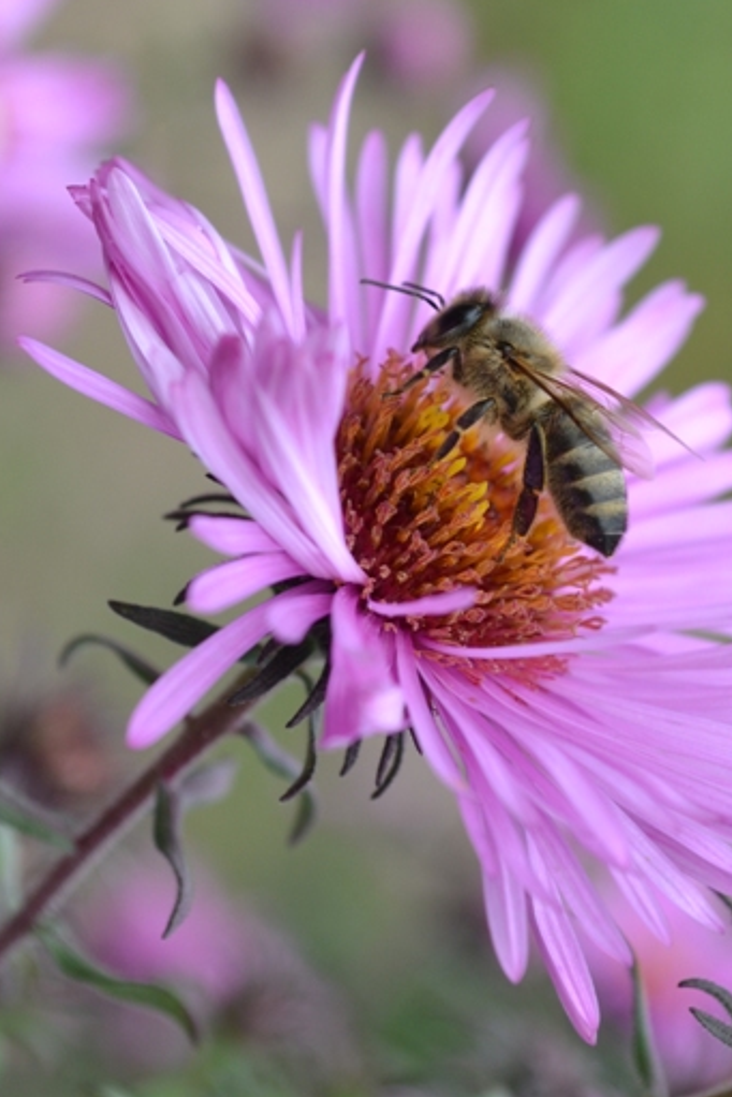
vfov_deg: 18.9
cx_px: 548
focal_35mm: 108
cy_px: 453
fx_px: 3292
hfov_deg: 12.7
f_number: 8
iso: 250
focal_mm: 46
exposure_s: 1/125
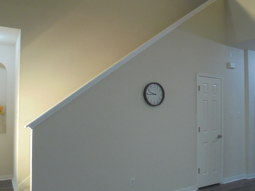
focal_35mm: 33
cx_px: 142
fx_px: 243
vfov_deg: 42.9
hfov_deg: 55.2
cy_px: 103
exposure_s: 1/30
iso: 250
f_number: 3.5
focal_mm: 4.6
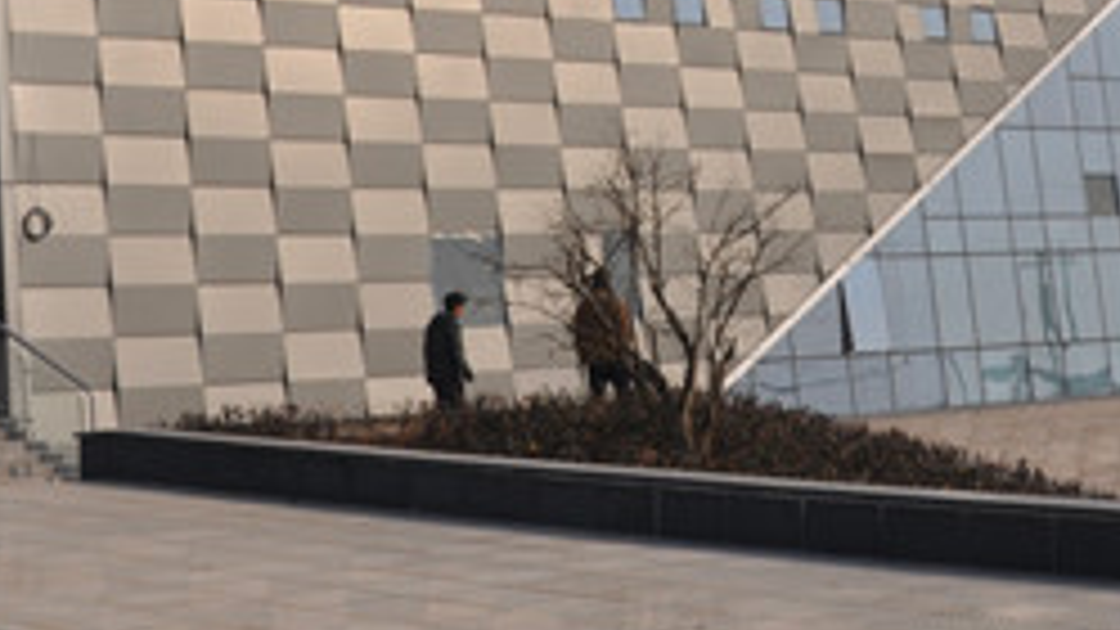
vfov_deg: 12.6
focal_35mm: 92
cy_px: -252
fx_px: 2746
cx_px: 756
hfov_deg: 22.9
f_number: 16
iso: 200
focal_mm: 21
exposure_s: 1/250
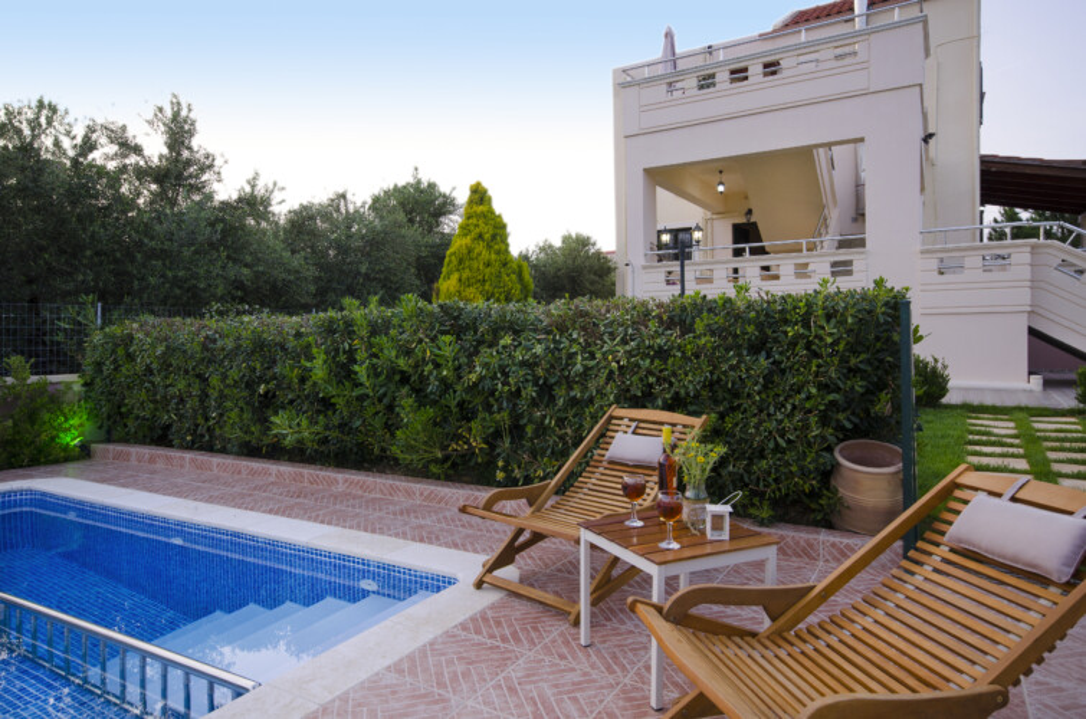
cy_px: 360
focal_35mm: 21
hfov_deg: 81.3
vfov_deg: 59.3
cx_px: 543
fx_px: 632
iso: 250
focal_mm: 14
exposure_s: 1/50
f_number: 8
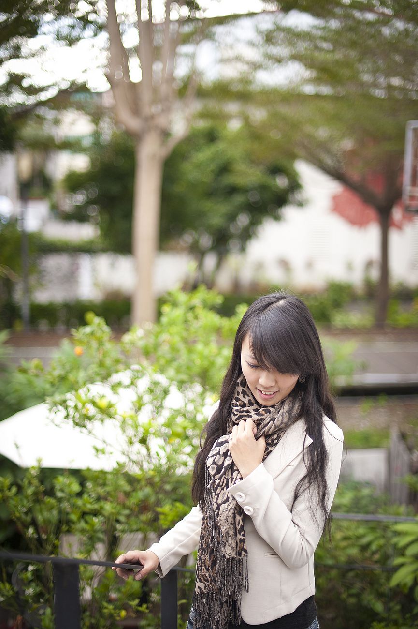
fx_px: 872
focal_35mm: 50
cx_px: 209
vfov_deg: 39.6
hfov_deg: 27.0
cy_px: 314
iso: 320
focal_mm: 50
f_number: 1.4
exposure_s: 1/1250
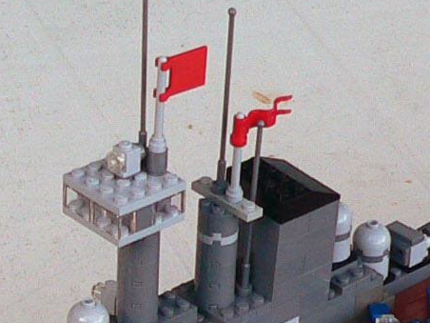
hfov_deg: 9.7
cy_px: 433
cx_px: 35
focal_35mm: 204
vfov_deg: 7.2
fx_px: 2534
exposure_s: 1/60
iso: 80
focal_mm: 6
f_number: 2.8
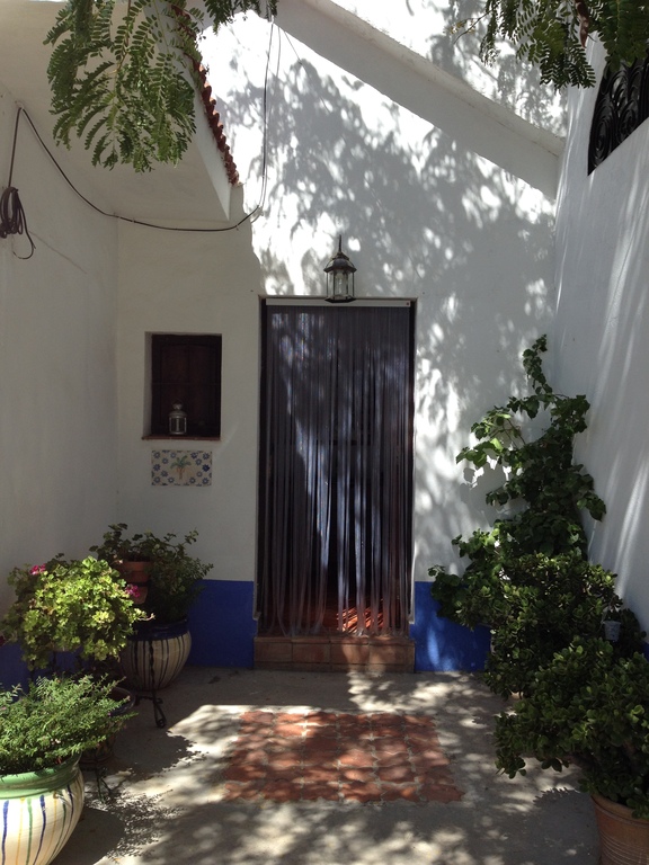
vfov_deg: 52.6
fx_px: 875
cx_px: 324
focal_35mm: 35
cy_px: 432
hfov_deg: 40.7
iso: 50
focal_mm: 4.28
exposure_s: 1/812
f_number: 2.4
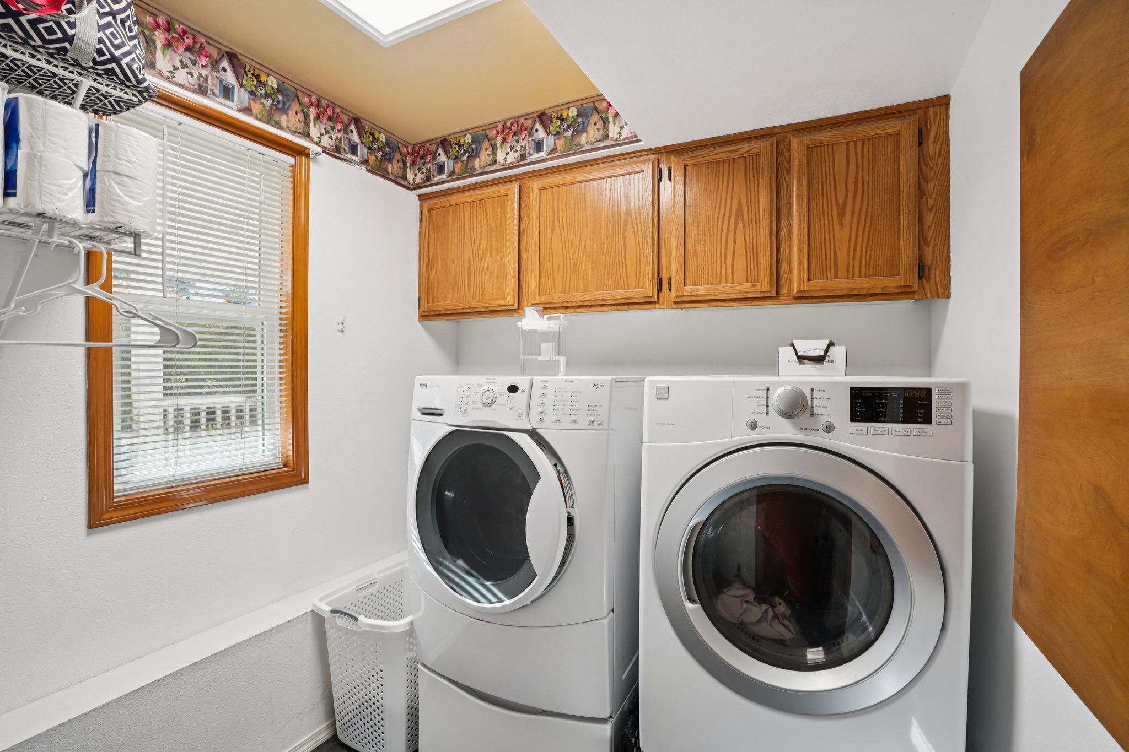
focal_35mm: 16
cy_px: 376
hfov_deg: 96.7
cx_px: 564
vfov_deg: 73.7
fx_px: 502
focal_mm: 16
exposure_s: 1/20
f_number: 8
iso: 400
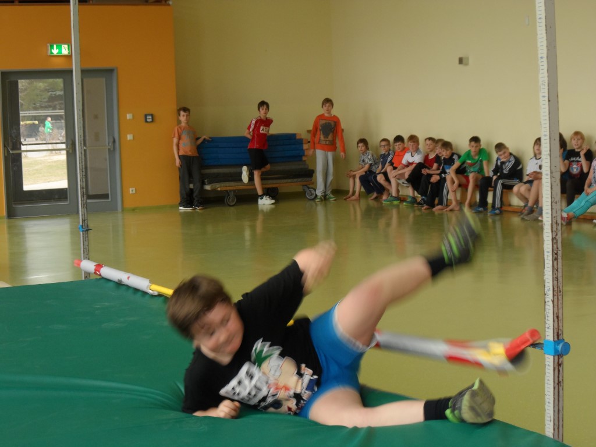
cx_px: 298
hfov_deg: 27.8
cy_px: 224
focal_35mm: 70
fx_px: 1205
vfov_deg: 21.0
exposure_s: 1/45
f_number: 4.6
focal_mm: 12.8
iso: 160
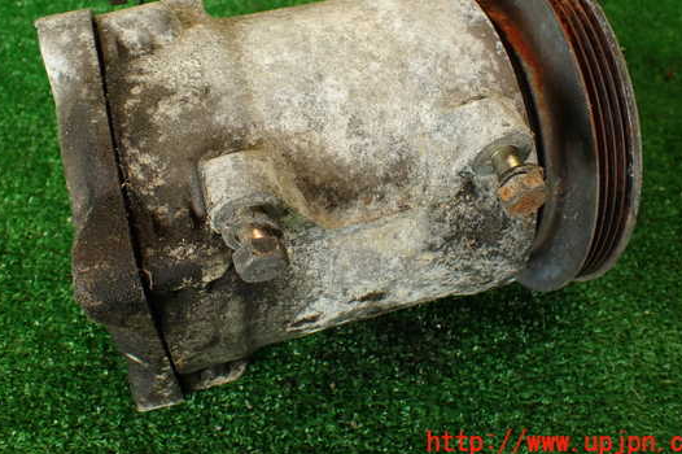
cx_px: 331
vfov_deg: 34.8
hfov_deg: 50.7
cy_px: 167
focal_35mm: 38
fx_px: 719
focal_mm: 5.79
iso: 160
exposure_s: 1/60
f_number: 2.4
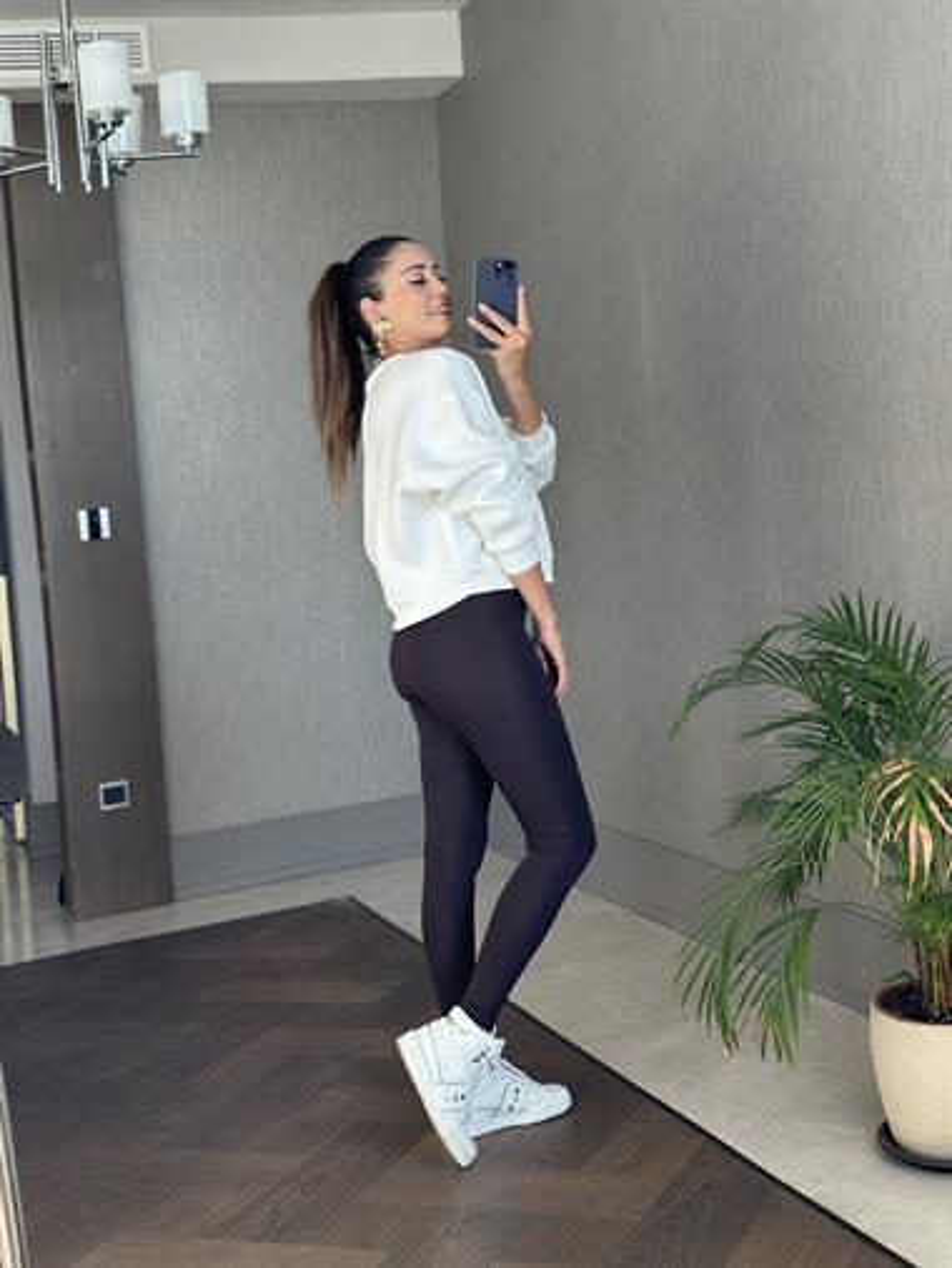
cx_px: 476
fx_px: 1759
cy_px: 634
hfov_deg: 30.3
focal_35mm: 48
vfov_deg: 39.6
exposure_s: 1/172
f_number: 1.78
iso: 100
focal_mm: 6.86
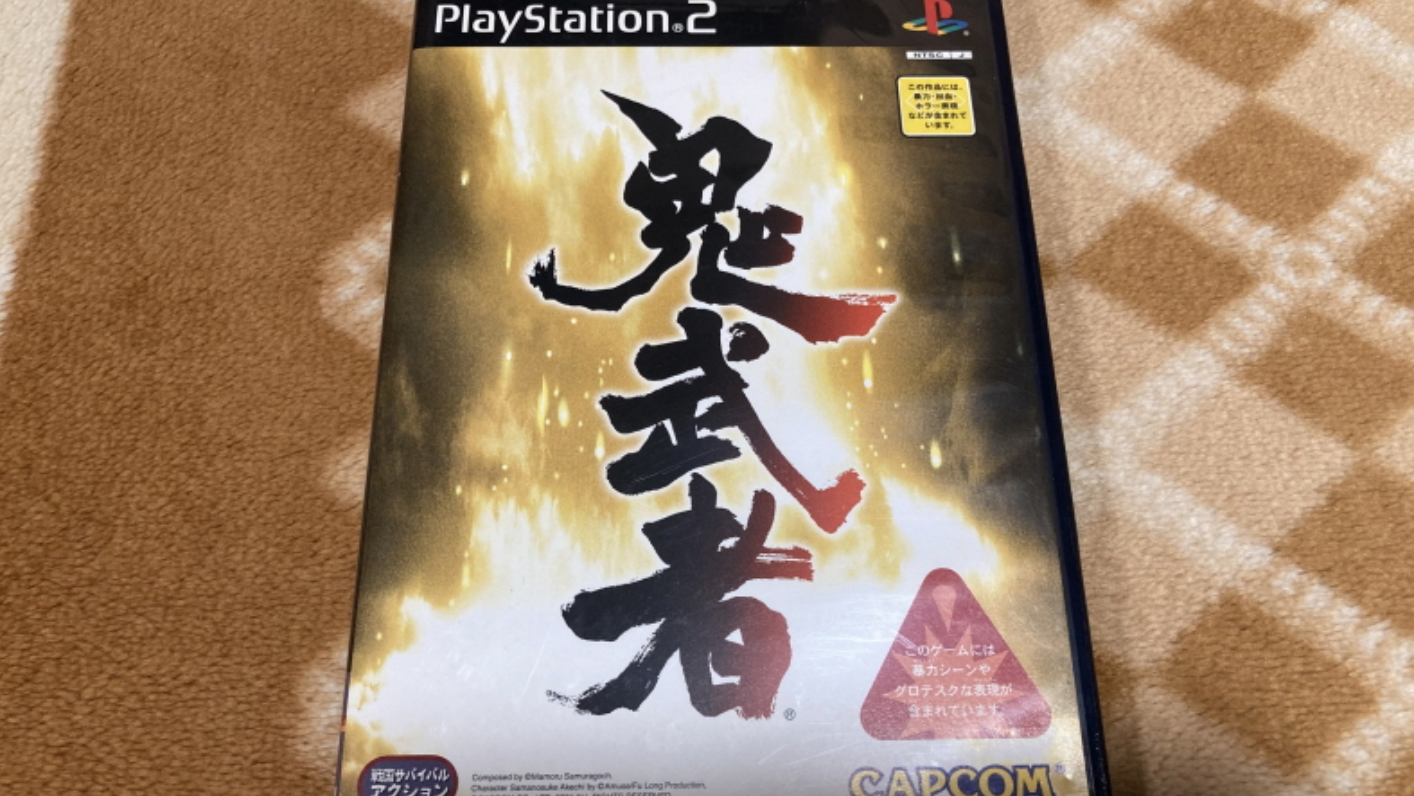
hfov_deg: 62.6
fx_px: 1162
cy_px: 399
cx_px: 703
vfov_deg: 37.8
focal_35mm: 31
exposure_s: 1/50
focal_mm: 3.99
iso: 80
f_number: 1.8
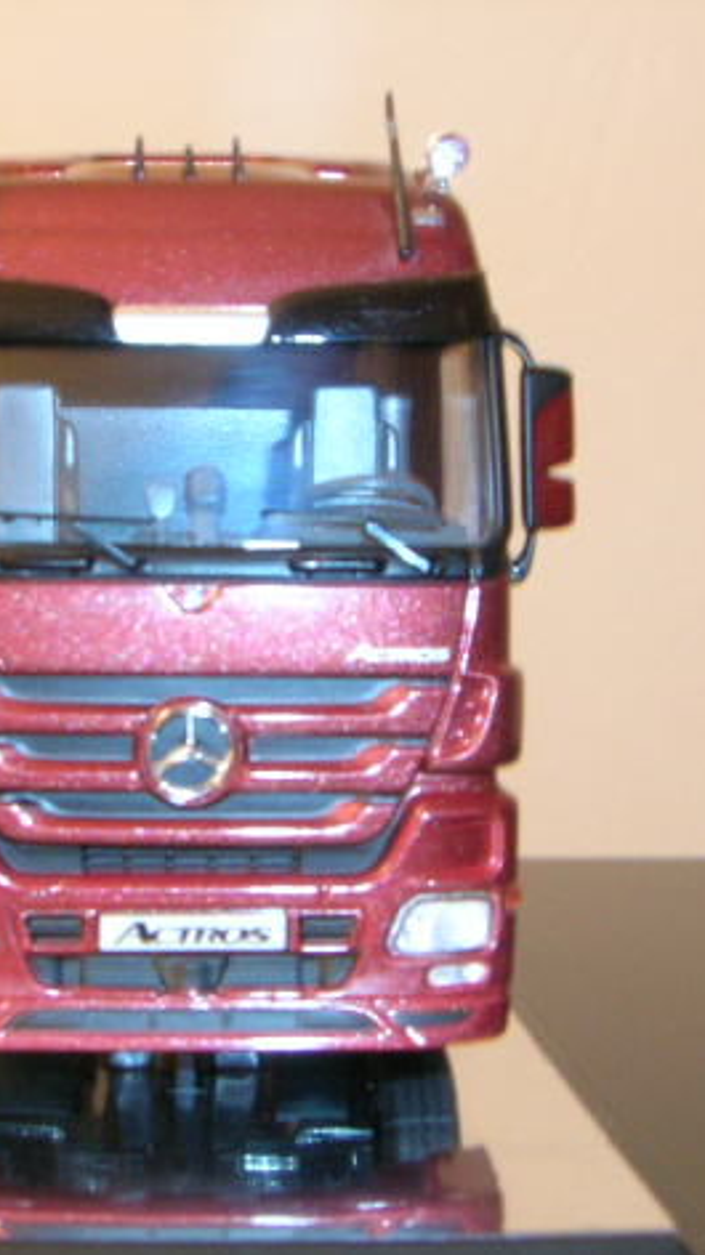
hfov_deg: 18.3
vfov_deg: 32.4
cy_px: 633
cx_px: 144
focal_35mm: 65
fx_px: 2163
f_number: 5.1
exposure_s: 1.76
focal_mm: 6.7
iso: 200
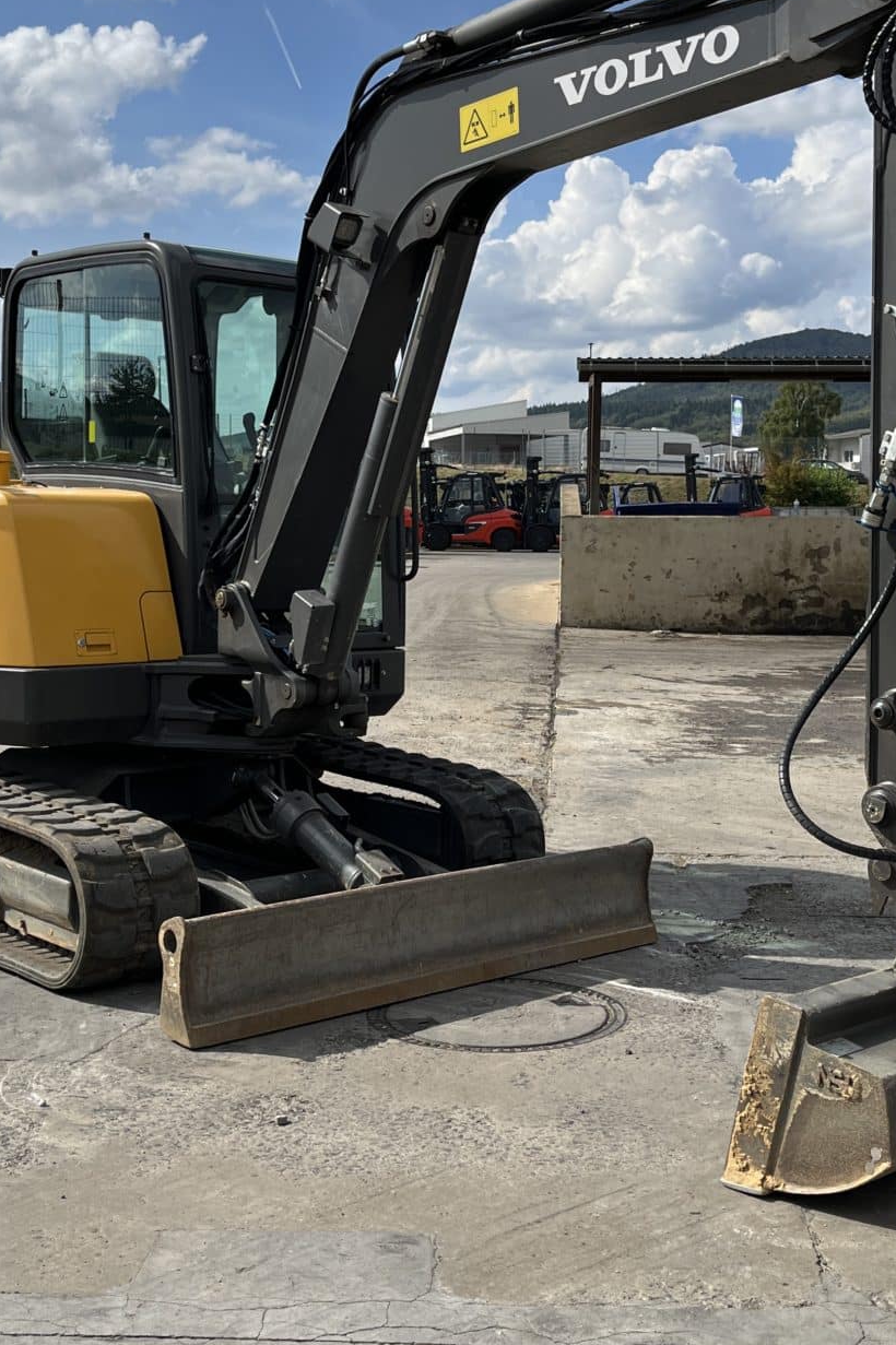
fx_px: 1681
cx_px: 504
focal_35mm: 45
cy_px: 585
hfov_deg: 29.8
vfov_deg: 43.5
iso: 50
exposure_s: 1/4651
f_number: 1.6
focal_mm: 5.1
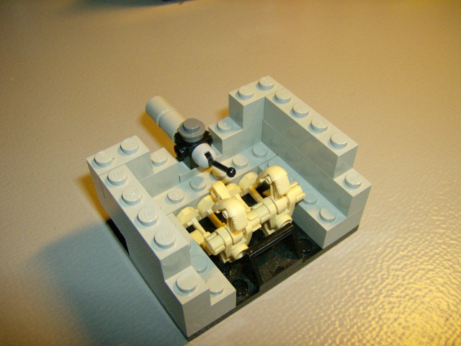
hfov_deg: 51.4
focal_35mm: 36
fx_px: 479
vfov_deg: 39.7
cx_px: 230
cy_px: 173
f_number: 2.8
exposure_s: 1/60
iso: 200
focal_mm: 6
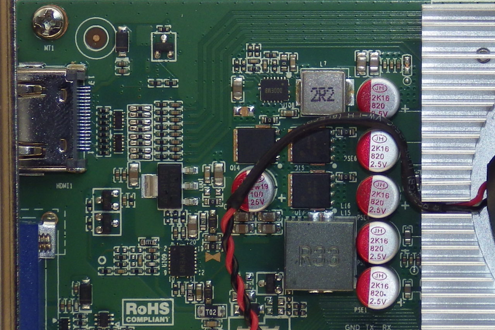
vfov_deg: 3.2
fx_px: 5843
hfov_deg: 4.8
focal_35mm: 425
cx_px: 497
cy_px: 188
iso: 100
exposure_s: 1/250
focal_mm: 30.4
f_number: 5.3
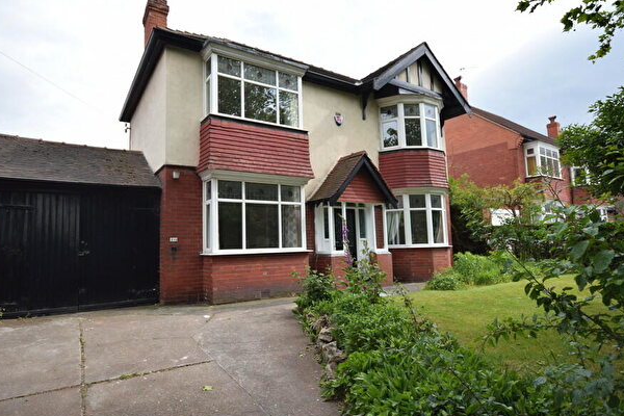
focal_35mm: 21
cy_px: 207
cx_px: 285
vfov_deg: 59.5
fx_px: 364
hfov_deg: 81.0
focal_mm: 12
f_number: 7.1
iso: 100
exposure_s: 1/160
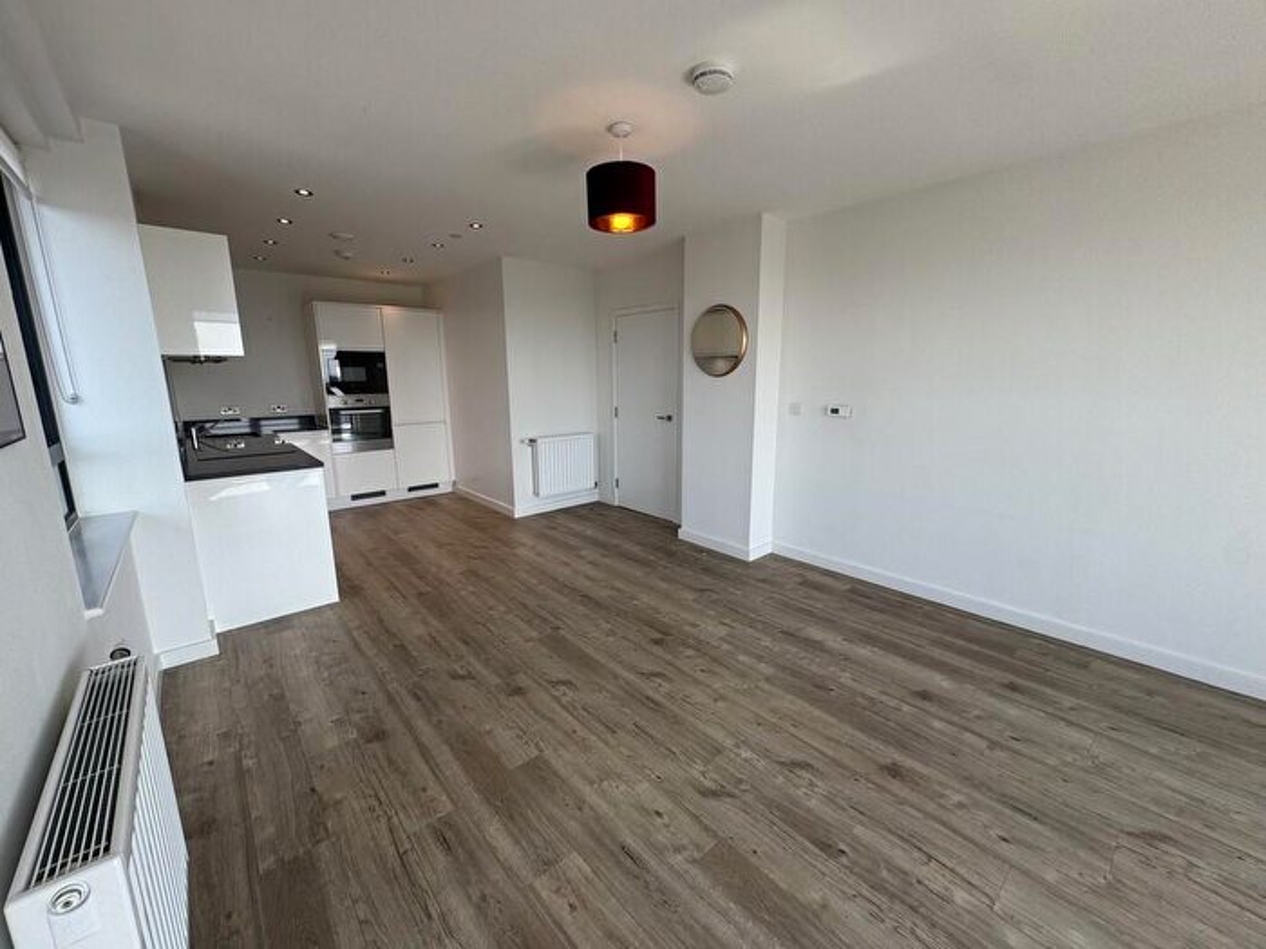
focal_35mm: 14
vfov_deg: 85.7
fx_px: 512
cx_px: 633
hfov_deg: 102.1
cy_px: 474
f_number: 2.2
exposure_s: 1/208
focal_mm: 2.22
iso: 40
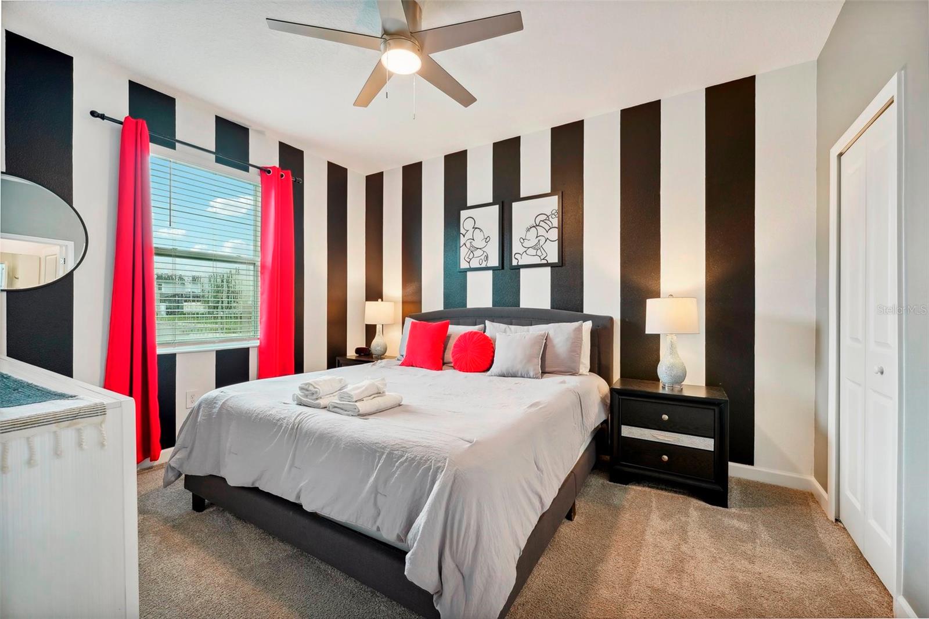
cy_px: 310
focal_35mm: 14
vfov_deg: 81.2
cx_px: 464
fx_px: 361
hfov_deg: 104.3
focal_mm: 14
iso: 400
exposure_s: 1/10
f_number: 8
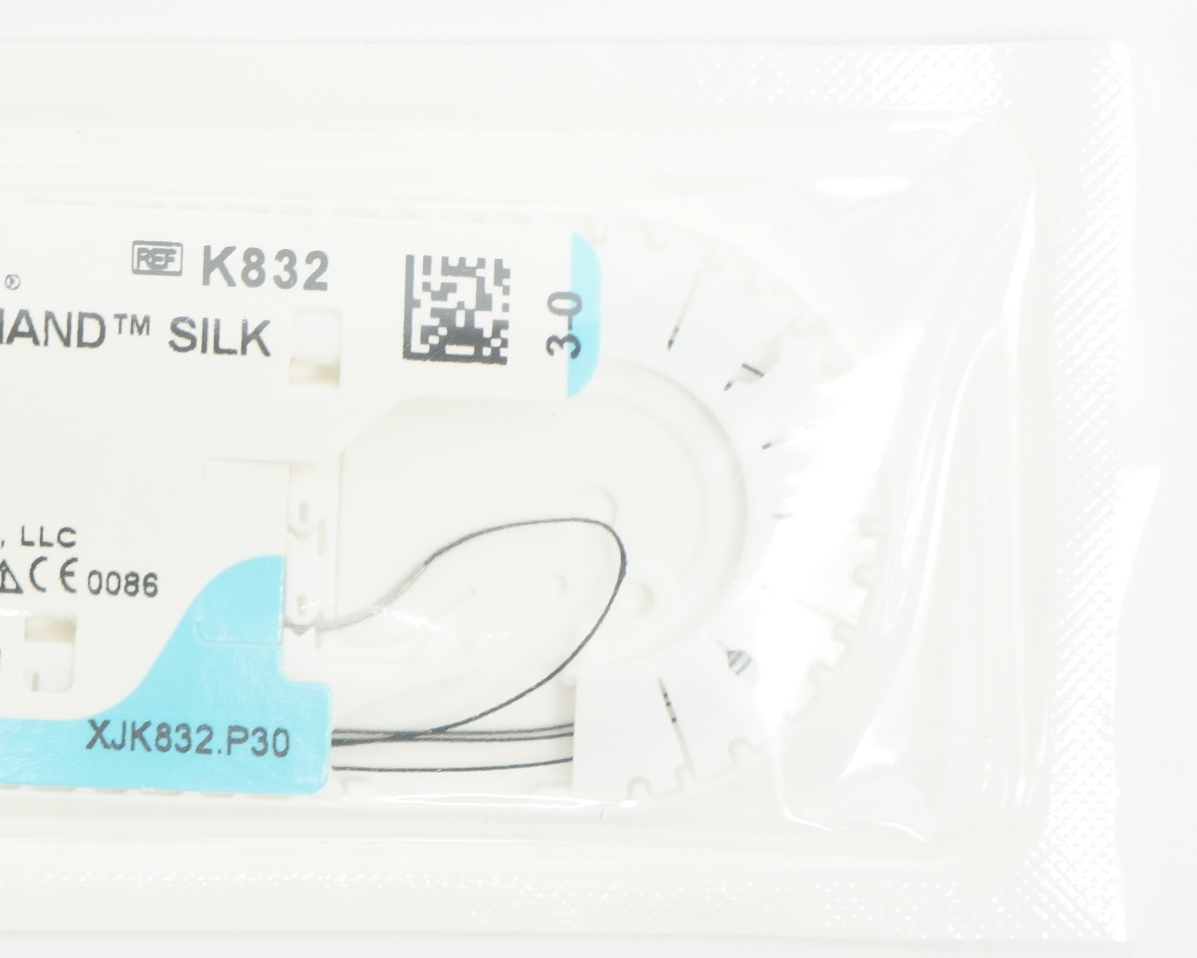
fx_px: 2939
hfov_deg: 22.5
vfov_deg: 18.5
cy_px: 500
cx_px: 135
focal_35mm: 83
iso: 400
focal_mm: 29
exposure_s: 1/20
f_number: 7.1
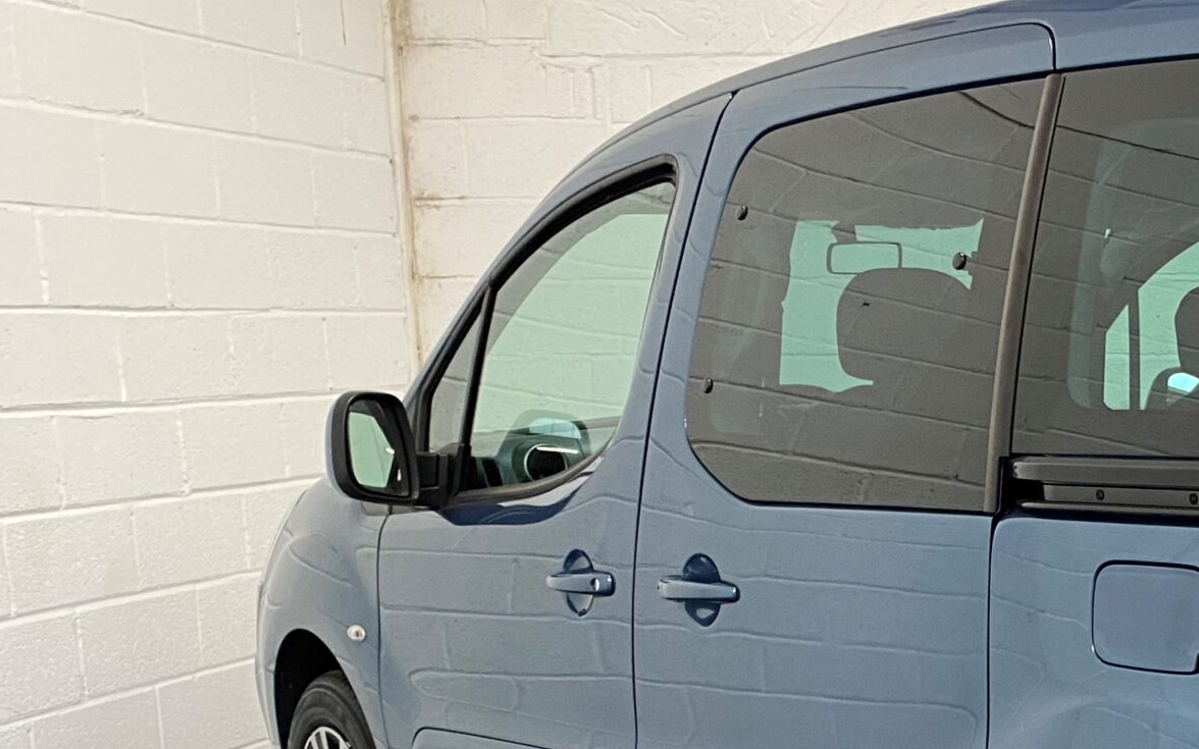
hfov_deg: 31.1
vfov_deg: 21.2
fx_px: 1961
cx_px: 1247
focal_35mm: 60
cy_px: 675
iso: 160
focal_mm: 4.25
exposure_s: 1/50
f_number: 1.8
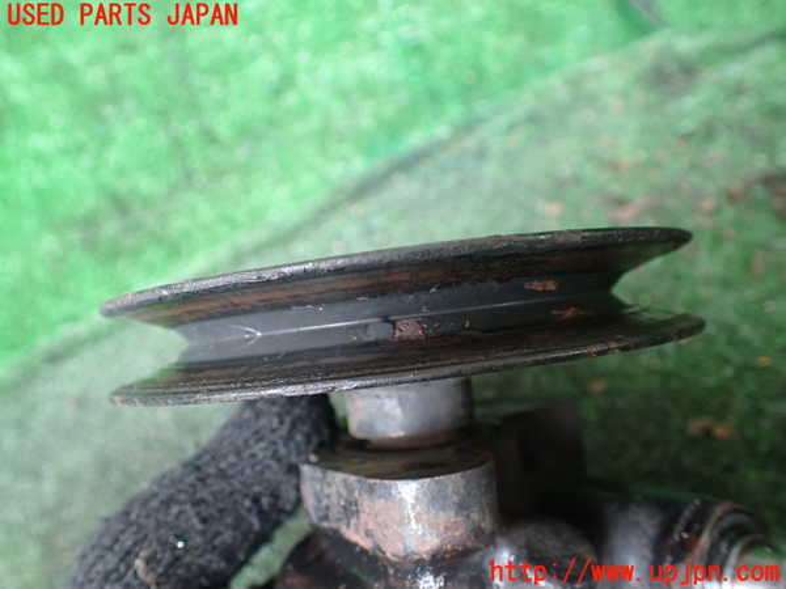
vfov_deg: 46.8
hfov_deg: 60.0
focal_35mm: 30
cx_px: 393
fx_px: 681
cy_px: 294
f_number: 2.3
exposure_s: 1/40
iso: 800
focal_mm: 5.4
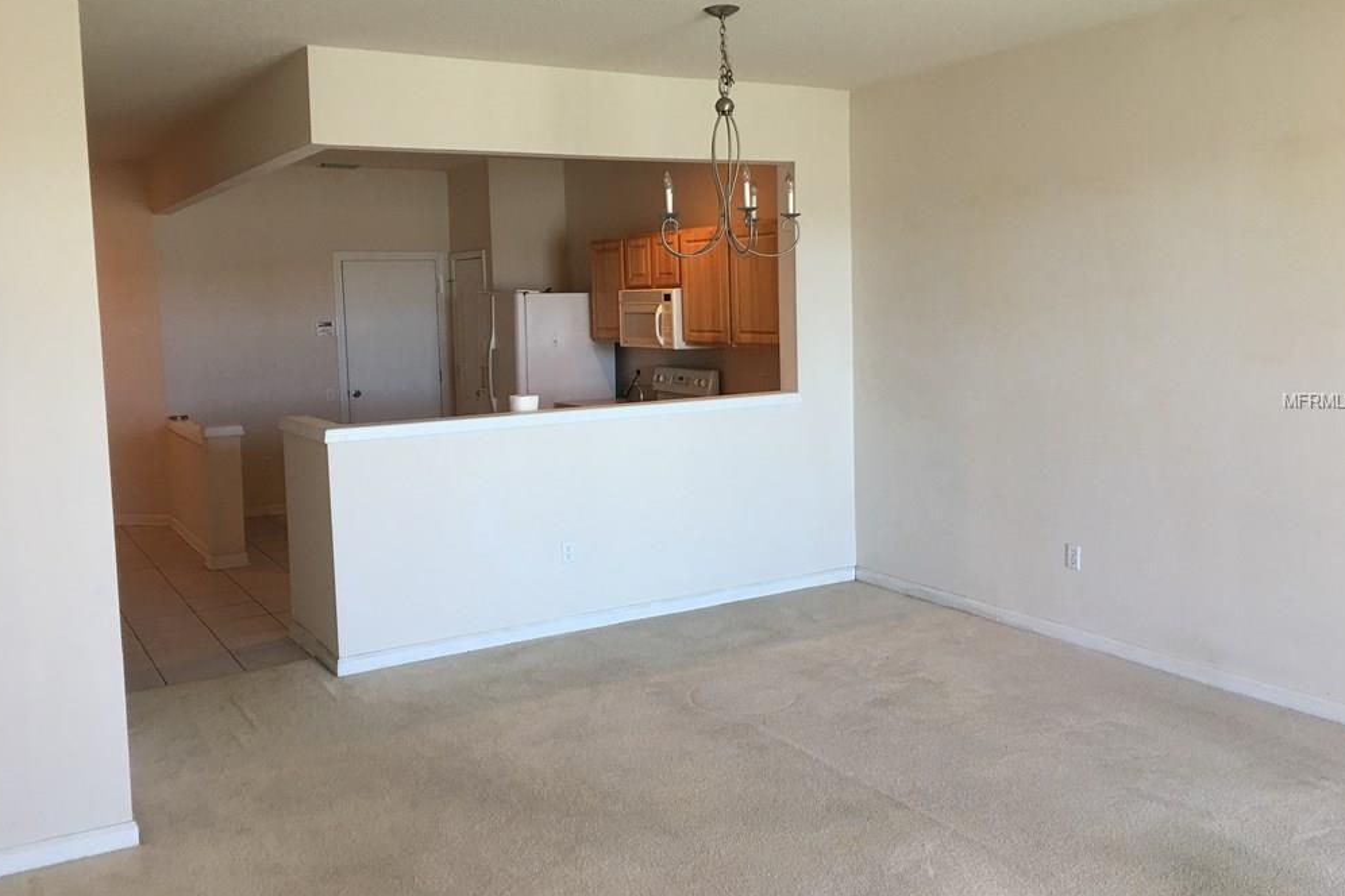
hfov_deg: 60.3
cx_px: 672
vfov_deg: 42.3
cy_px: 401
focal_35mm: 31
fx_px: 1158
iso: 40
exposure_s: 1/15
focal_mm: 4.15
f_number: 2.2
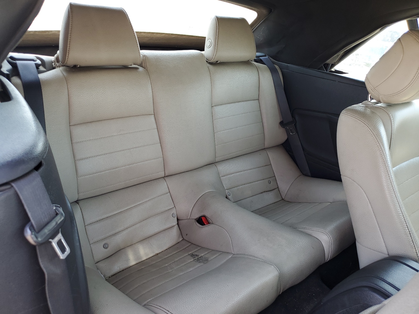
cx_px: 210
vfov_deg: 53.1
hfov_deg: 67.3
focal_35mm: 26
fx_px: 315
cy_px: 157
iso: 50
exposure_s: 1/125
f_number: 1.5
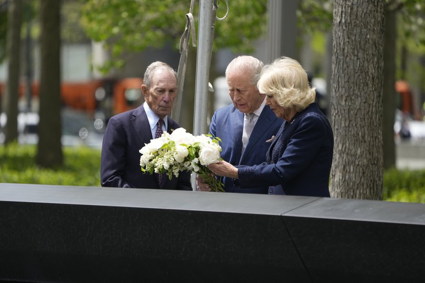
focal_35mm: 361
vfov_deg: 3.8
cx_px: 212
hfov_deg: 5.7
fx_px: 4261
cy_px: 142
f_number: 5.6
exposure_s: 1/1000
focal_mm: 361
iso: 400
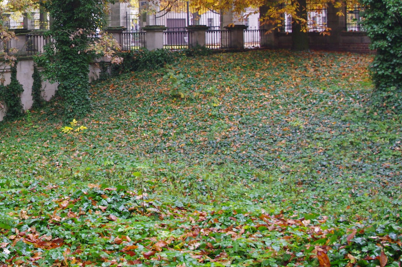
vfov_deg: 20.0
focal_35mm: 67
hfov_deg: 28.7
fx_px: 747
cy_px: 45
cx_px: 28
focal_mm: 23.13
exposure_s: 1/50
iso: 400
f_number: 5
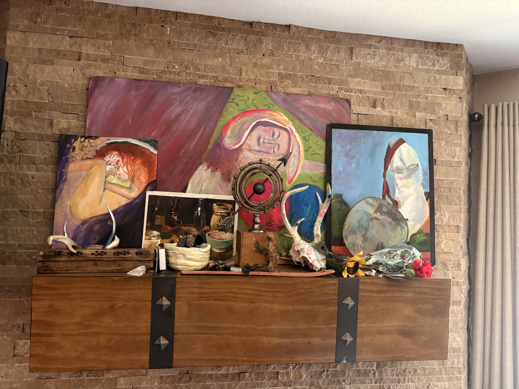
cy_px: 194
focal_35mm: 26
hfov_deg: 67.3
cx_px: 260
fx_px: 390
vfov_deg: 53.1
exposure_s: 1/30
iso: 640
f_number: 1.6
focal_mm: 5.96
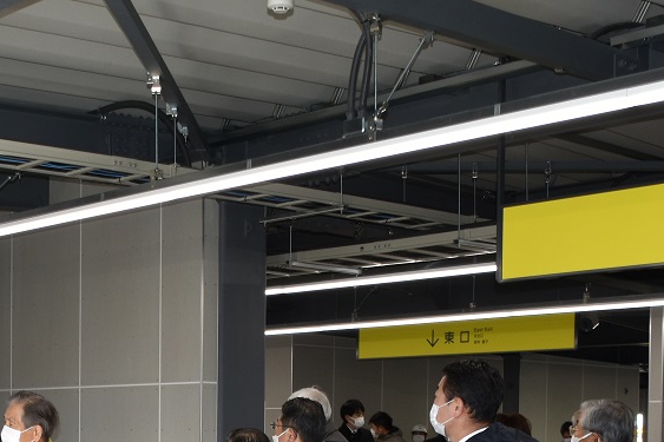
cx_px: 163
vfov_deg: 18.2
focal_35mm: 72
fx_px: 1328
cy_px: 495
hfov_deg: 27.7
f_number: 3.5
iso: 220
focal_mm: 18
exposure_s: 1/125
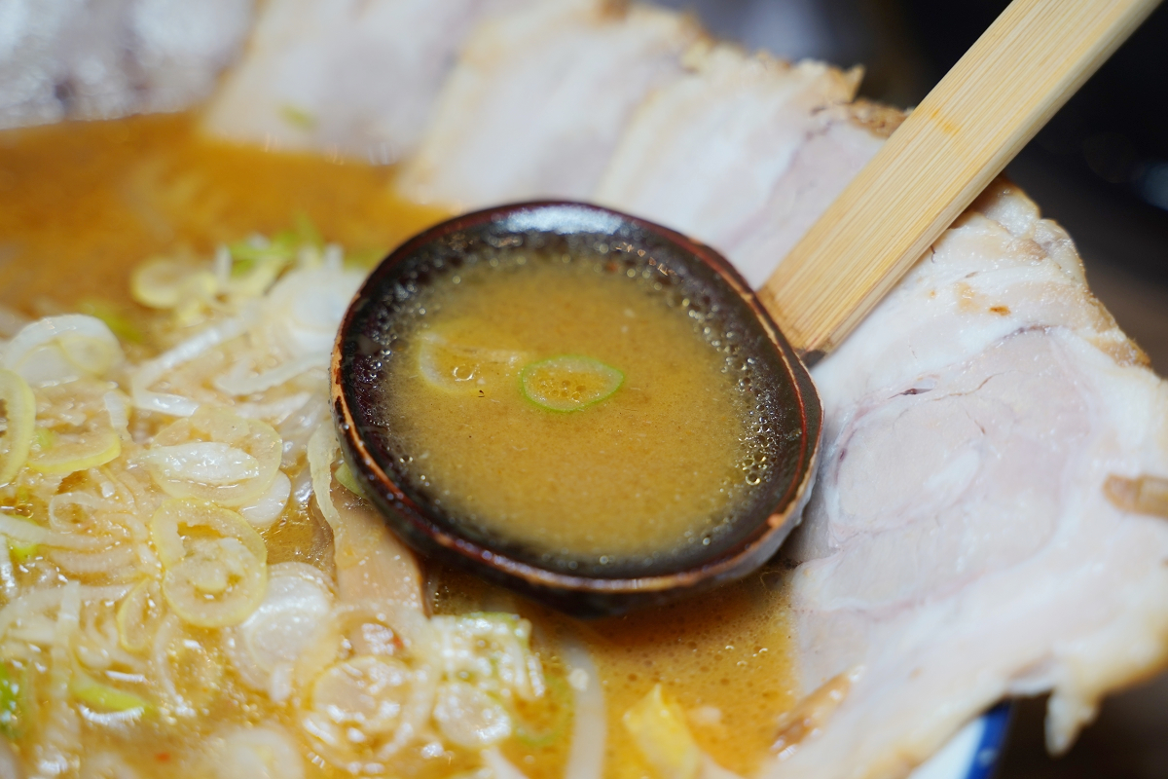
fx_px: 2433
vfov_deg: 18.2
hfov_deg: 27.0
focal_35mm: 75
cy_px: 390
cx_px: 584
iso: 200
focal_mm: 75
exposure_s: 1/80
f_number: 4
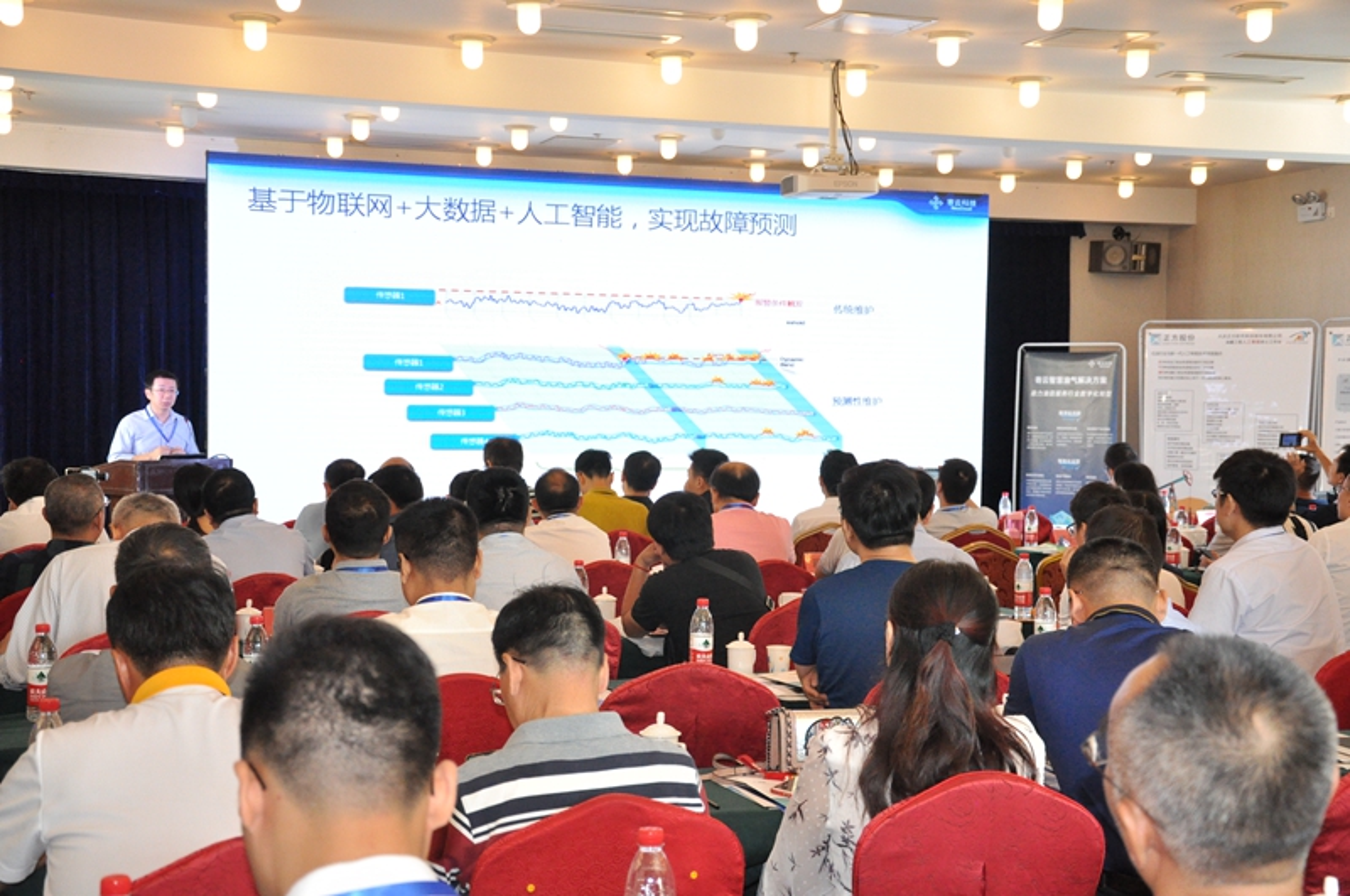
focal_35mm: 51
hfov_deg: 38.9
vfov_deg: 26.4
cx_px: 675
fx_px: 1910
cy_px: 448
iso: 2000
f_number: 4.5
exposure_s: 1/200
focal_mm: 34
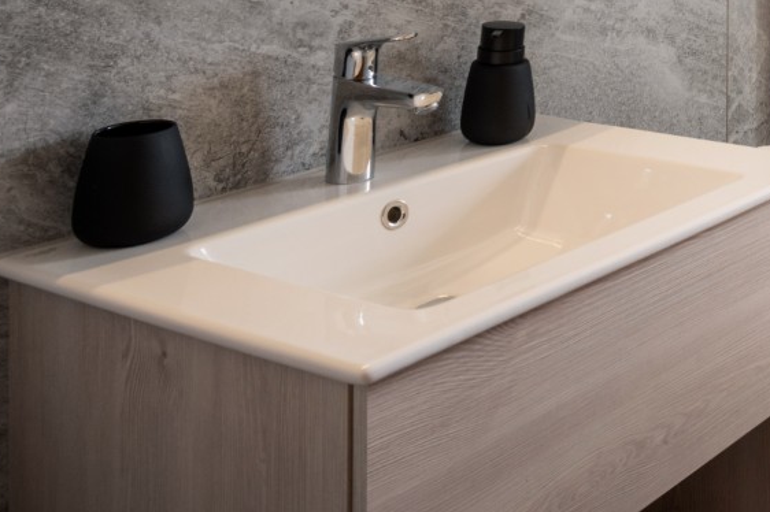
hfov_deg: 29.7
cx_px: 1026
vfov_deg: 23.4
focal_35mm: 52
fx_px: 1112
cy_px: -129
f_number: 6.8
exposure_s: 1/13
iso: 400
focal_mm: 18
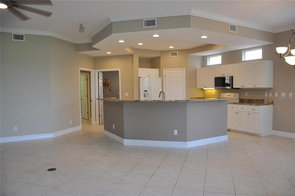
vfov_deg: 47.8
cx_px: 148
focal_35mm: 27
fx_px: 221
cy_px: 98
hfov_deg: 67.4
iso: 400
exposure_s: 1/60
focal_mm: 18
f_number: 4
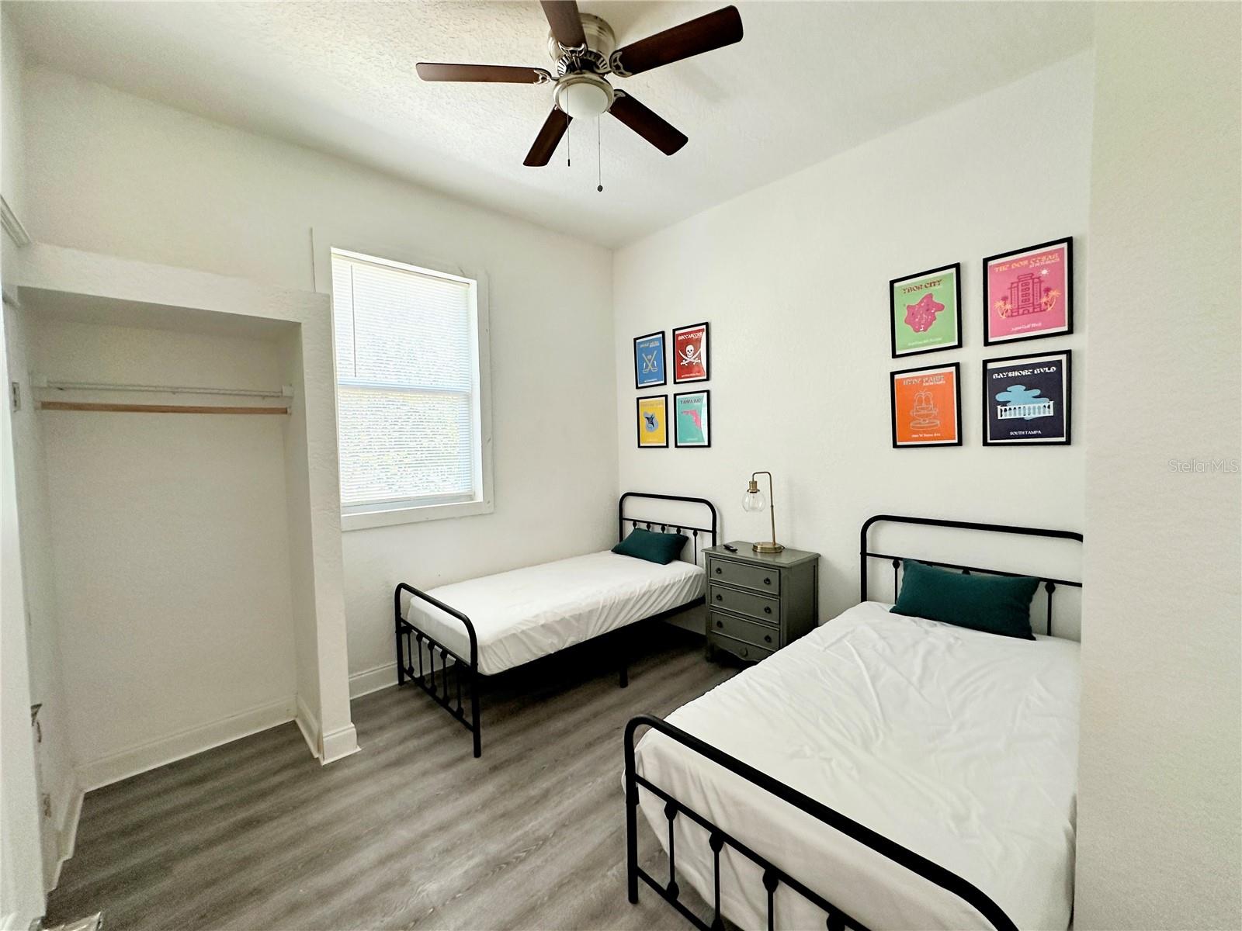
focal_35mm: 14
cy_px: 466
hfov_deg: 102.1
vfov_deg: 85.7
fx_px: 502
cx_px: 621
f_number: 2.2
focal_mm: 2.22
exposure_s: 1/120
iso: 200
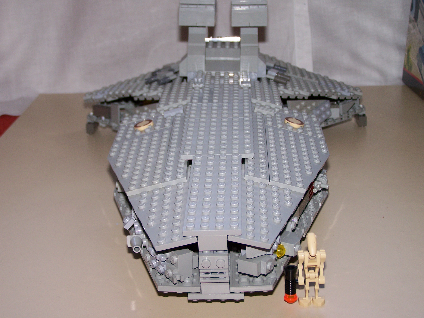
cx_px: 212
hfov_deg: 30.2
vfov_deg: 23.0
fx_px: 784
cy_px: 159
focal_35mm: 64
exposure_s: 1/80
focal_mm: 10.7
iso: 80
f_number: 3.2
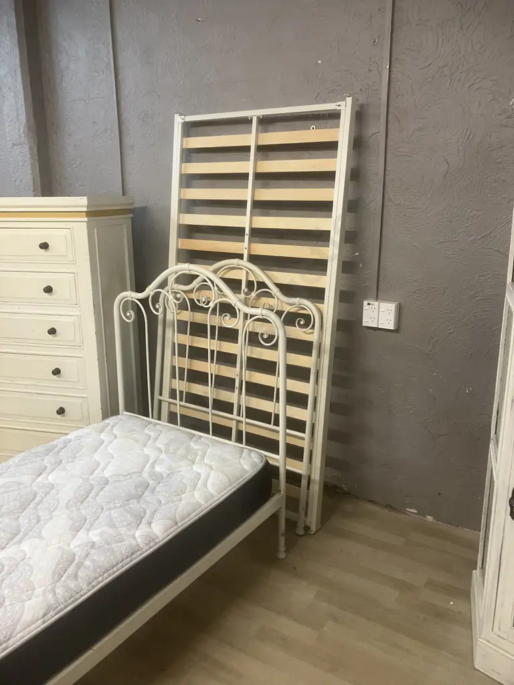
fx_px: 554
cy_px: 342
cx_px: 257
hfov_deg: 49.7
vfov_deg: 63.4
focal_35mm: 28
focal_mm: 3.99
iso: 125
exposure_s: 1/50
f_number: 1.8
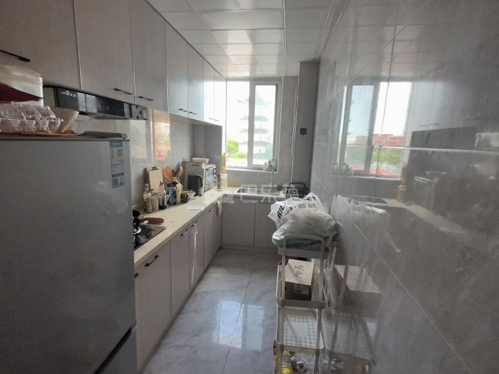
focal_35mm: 17
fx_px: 245
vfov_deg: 74.7
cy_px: 187
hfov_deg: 91.0
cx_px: 250
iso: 100
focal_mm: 1.95
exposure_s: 1/100
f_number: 2.2
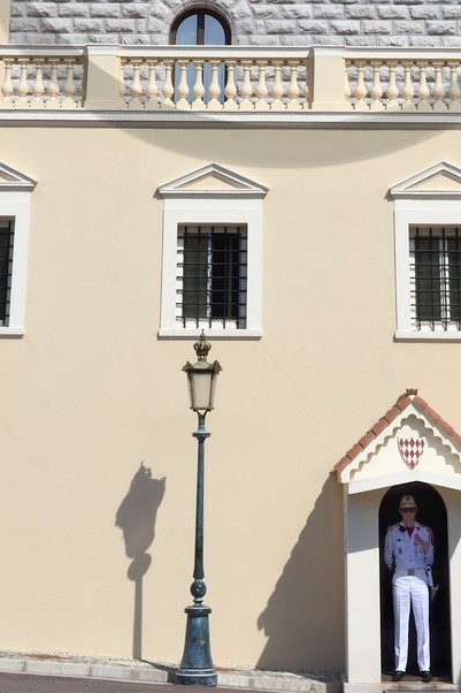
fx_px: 1634
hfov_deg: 16.0
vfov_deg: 21.7
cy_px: -191
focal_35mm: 85
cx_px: 283
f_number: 16
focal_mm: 32
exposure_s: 1/250
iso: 200
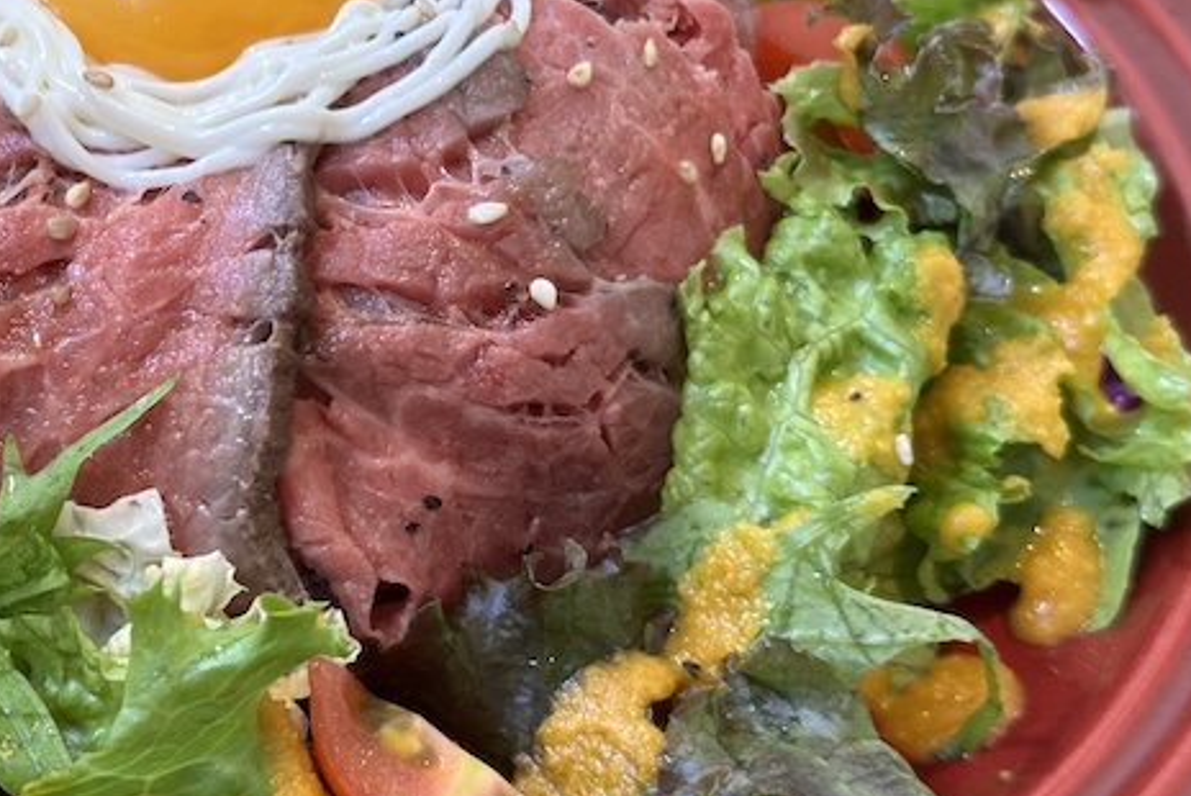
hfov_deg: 23.3
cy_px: 372
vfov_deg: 15.9
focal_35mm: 86
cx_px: 236
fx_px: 2847
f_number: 1.78
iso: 125
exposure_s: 1/50
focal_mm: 6.86
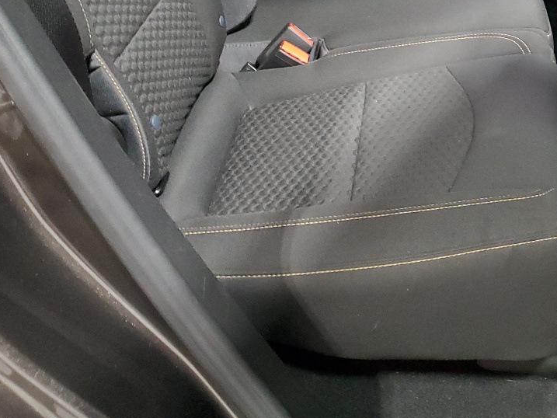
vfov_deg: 23.7
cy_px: -38
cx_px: 469
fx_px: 933
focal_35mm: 58
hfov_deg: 32.1
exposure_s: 1/60.2
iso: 409
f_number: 1.5
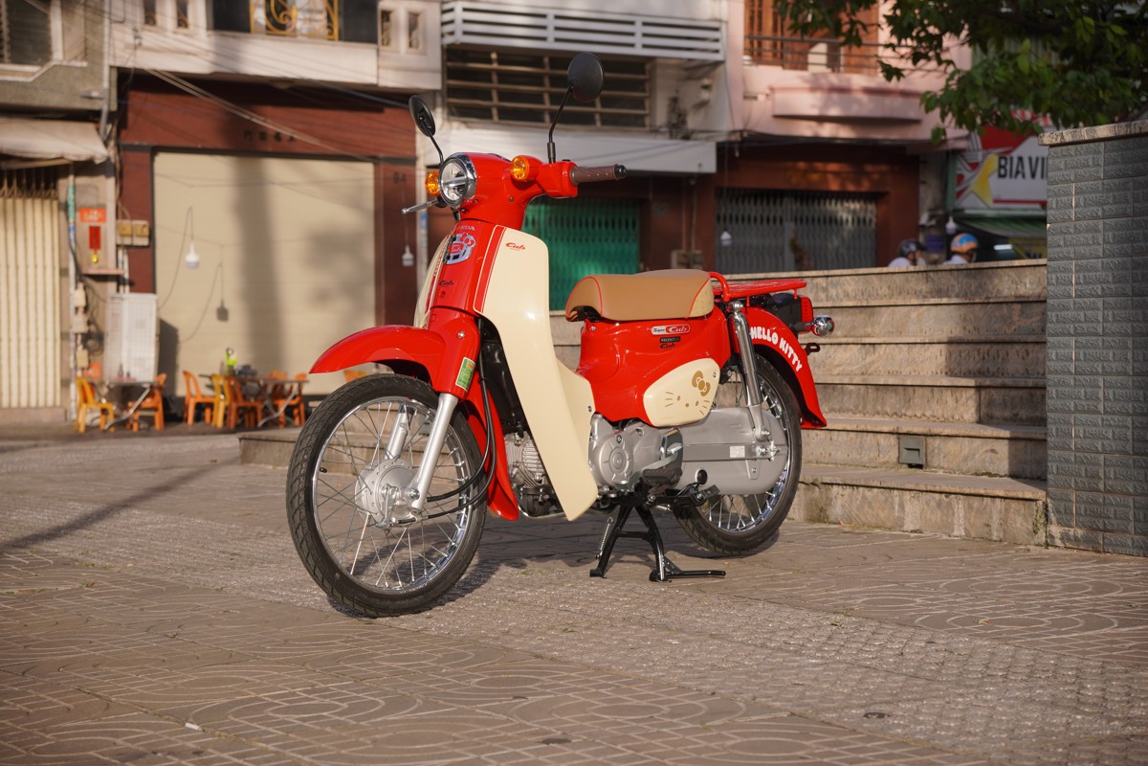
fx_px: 2391
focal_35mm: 75
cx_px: 574
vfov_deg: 18.2
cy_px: 383
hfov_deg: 27.0
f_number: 4
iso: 125
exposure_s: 1/1000
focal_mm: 50
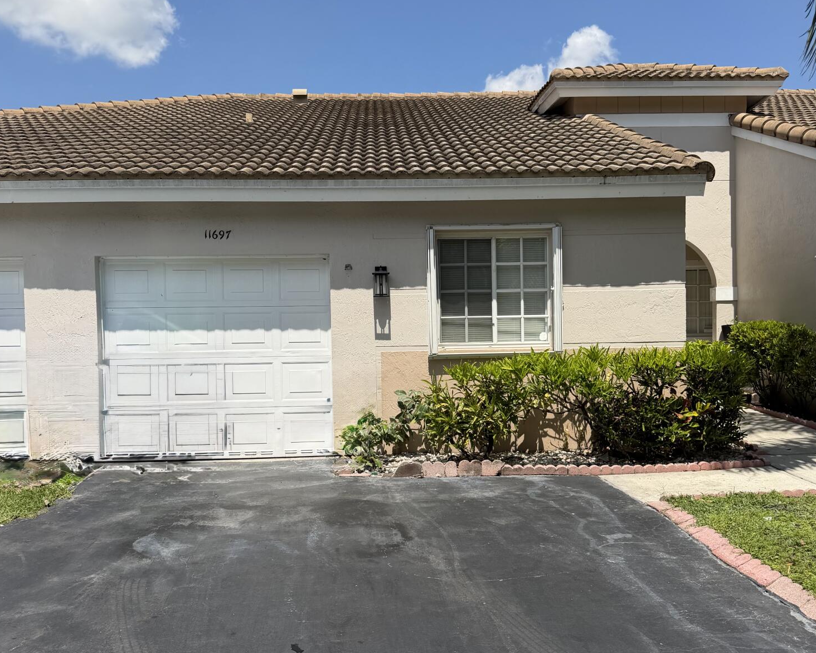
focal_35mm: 32
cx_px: 412
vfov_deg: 45.8
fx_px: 773
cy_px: 347
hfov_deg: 55.7
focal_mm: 6.76
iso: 80
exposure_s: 1/5714
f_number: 1.78
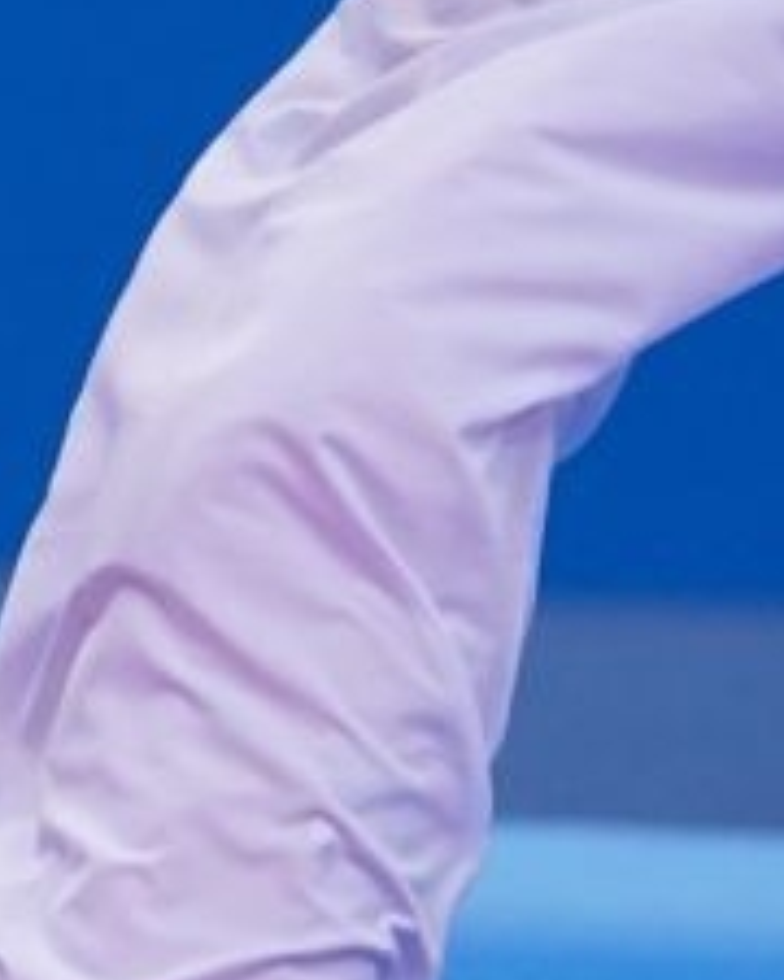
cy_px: -1524
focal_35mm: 1501
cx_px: -1246
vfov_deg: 1.3
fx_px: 43535
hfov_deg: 1.0
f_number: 2.8
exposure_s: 1/1000
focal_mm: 200
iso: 1000
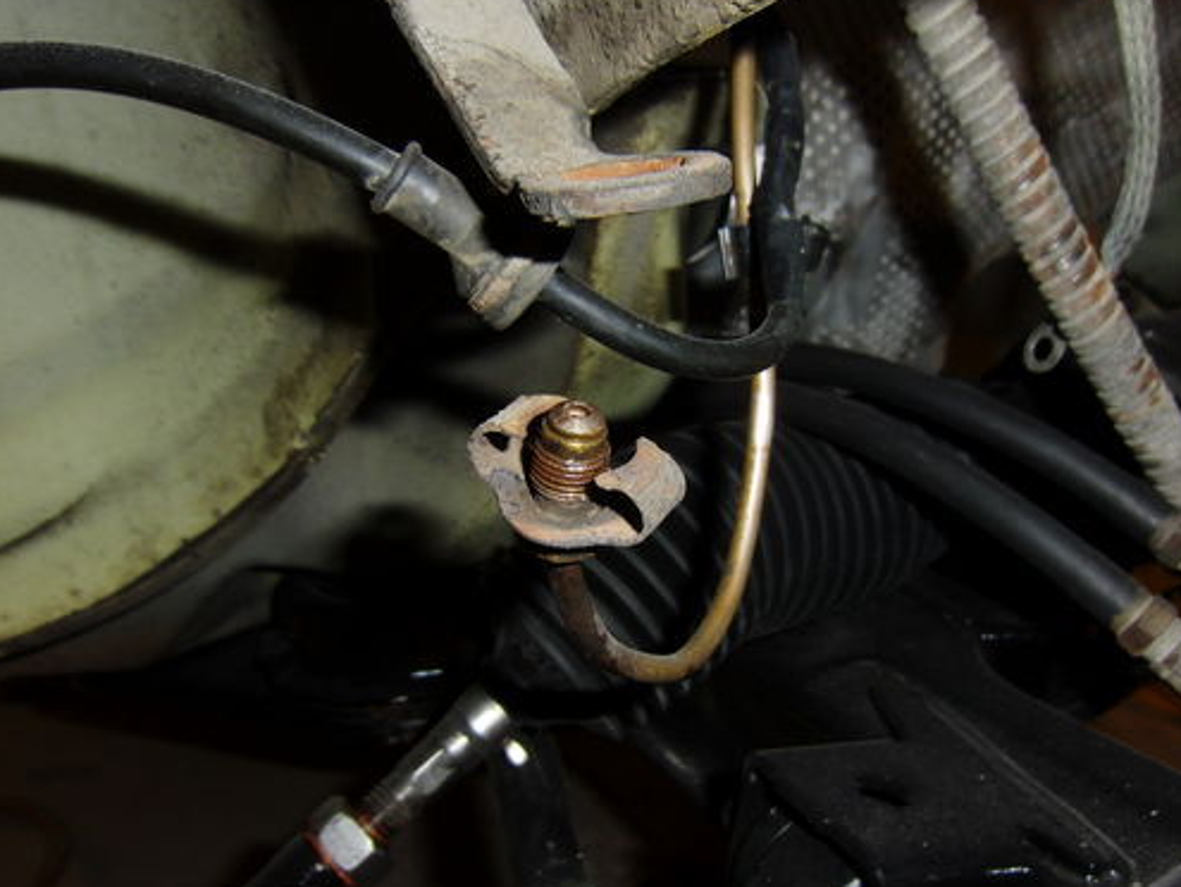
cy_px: 463
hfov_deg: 58.2
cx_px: 637
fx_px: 1058
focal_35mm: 31
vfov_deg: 45.5
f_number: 3.2
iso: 100
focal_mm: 4.3
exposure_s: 1/15
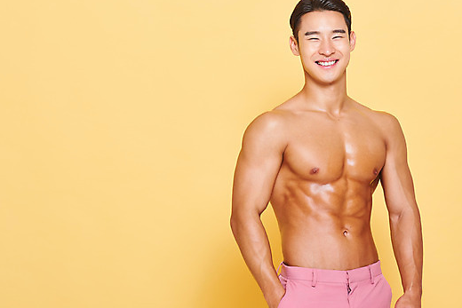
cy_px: 145
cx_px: 230
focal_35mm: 167
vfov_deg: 8.2
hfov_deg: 12.3
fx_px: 2144
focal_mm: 145
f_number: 11
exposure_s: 1/125
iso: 100
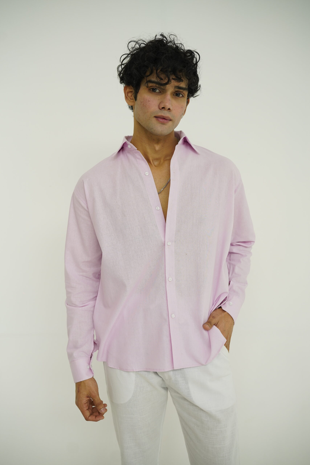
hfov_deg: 37.9
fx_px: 452
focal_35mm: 35
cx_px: 155
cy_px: 232
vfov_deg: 54.4
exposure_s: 1/160
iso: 500
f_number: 2.8
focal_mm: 35
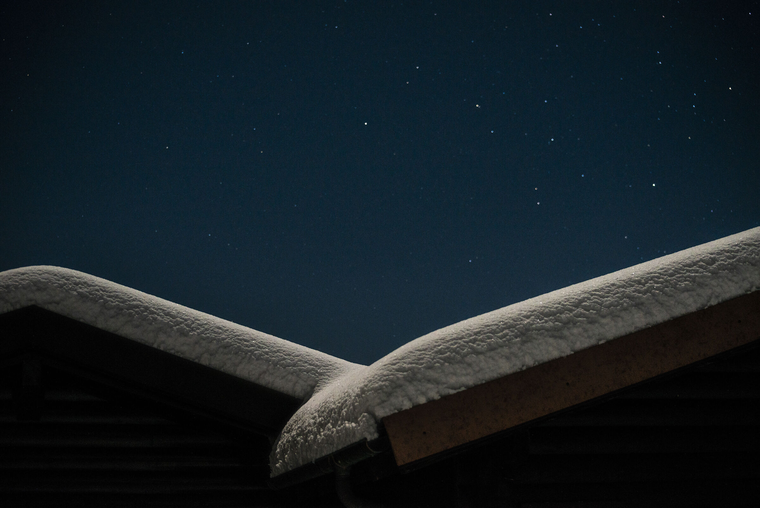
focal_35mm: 70
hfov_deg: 28.8
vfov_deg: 19.5
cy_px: 254
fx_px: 1478
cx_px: 380
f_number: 4.5
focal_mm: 70
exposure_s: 1.6
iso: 1000
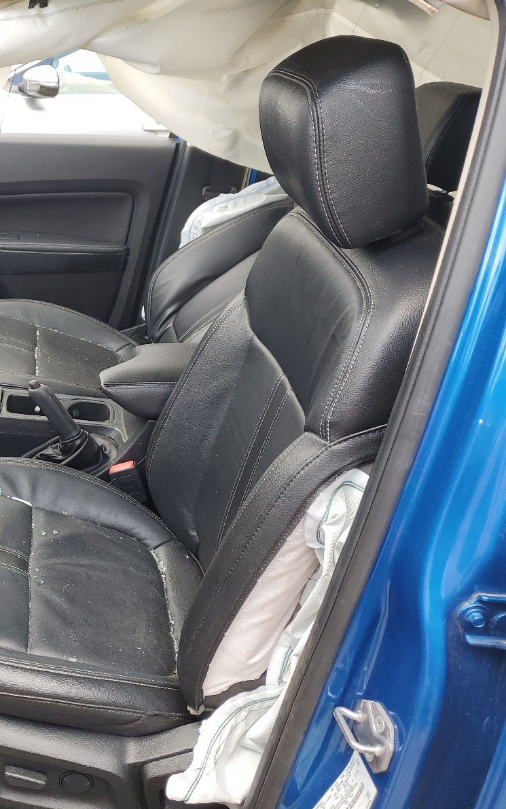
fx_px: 816
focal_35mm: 37
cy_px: 403
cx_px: -35
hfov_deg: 31.1
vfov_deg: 52.7
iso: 50
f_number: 1.5
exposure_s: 1/196
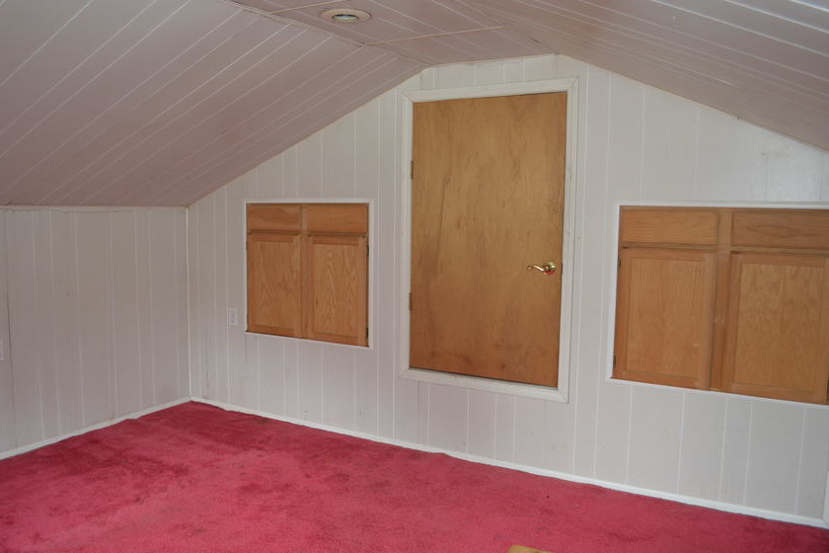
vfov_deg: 46.4
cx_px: 404
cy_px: 271
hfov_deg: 65.5
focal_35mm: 28
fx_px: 645
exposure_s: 1/30
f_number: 3.5
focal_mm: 18
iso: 400
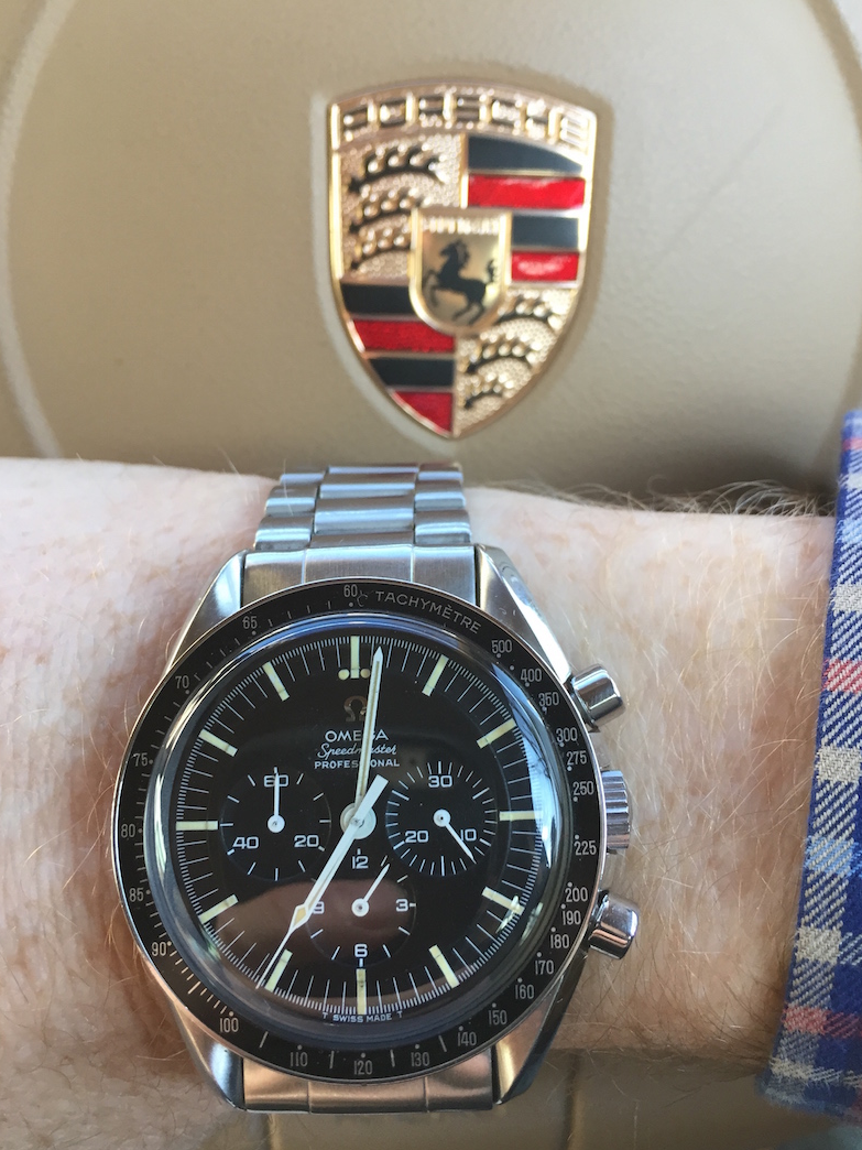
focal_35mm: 30
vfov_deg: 60.0
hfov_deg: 46.8
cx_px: 426
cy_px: 586
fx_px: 996
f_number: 2.2
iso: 40
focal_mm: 4.15
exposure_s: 1/40
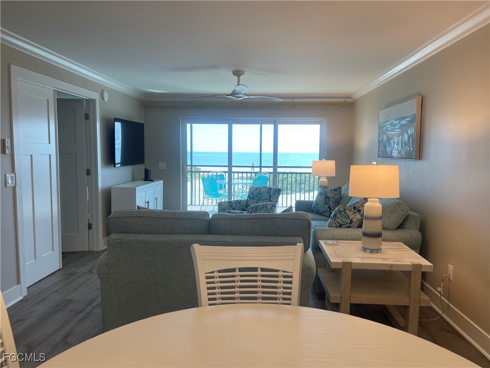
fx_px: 354
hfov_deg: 69.4
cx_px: 245
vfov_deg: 54.9
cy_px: 184
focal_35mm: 25
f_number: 1.6
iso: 64
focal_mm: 5.1
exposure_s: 1/120
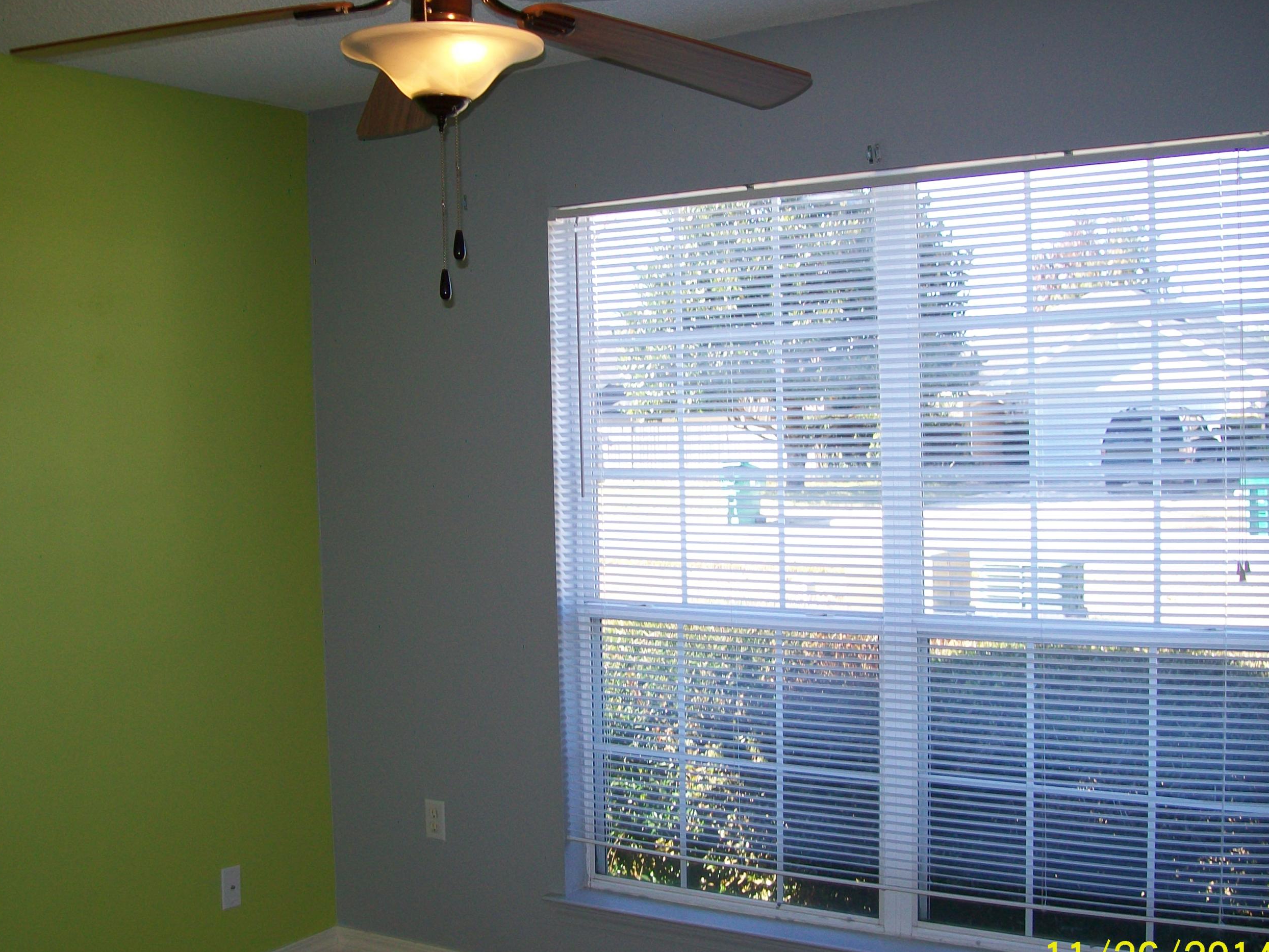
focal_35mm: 41
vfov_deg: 35.1
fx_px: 1503
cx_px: 589
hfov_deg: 45.7
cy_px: 513
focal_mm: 6.1
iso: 64
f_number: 2.7
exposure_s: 1/100
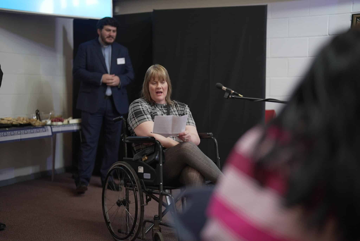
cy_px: 120
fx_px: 500
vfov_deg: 27.0
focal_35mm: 50
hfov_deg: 39.6
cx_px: 180
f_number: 1.2
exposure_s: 1/80
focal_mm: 50
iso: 500
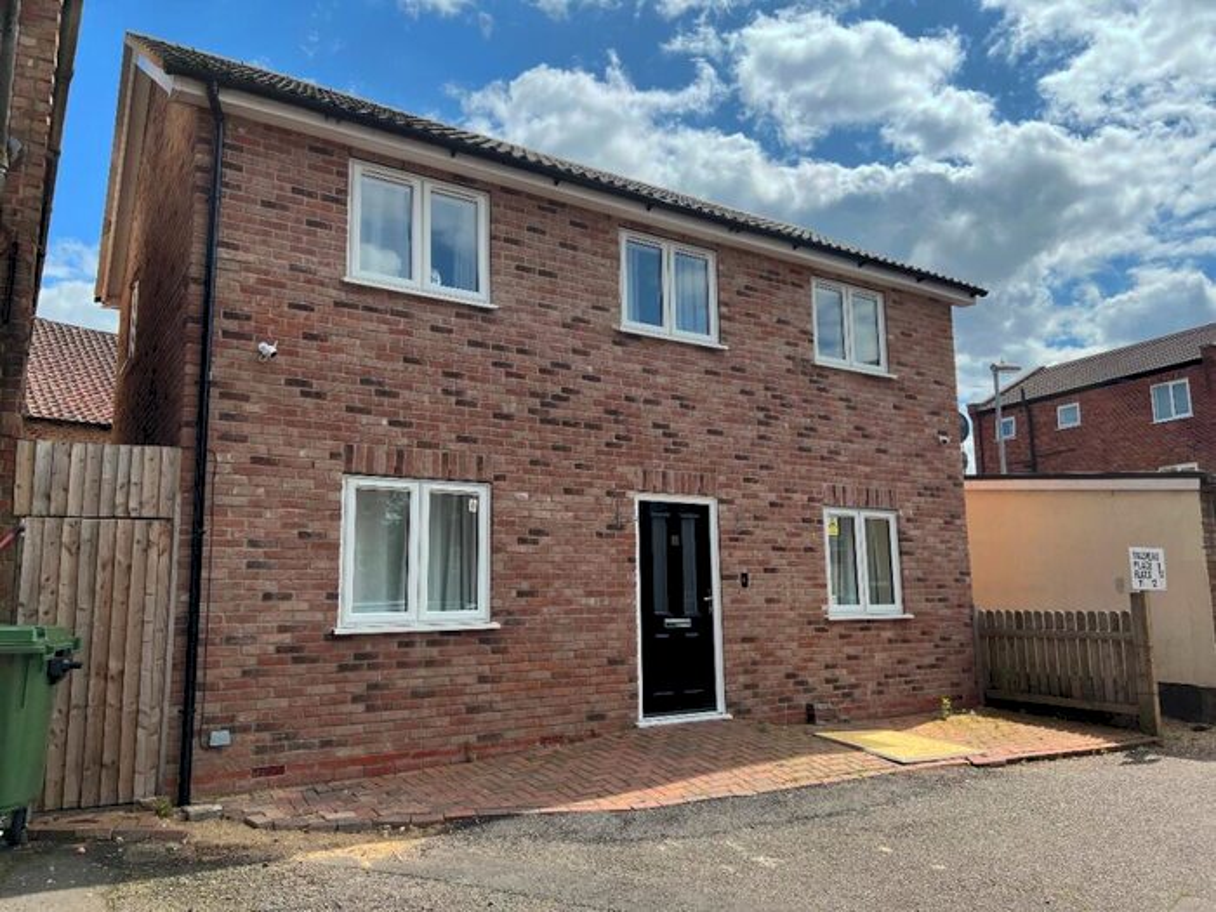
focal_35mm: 26
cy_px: 456
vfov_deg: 53.1
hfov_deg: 67.3
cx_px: 608
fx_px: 913
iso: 50
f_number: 1.5
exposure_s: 1/3356
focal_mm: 5.7
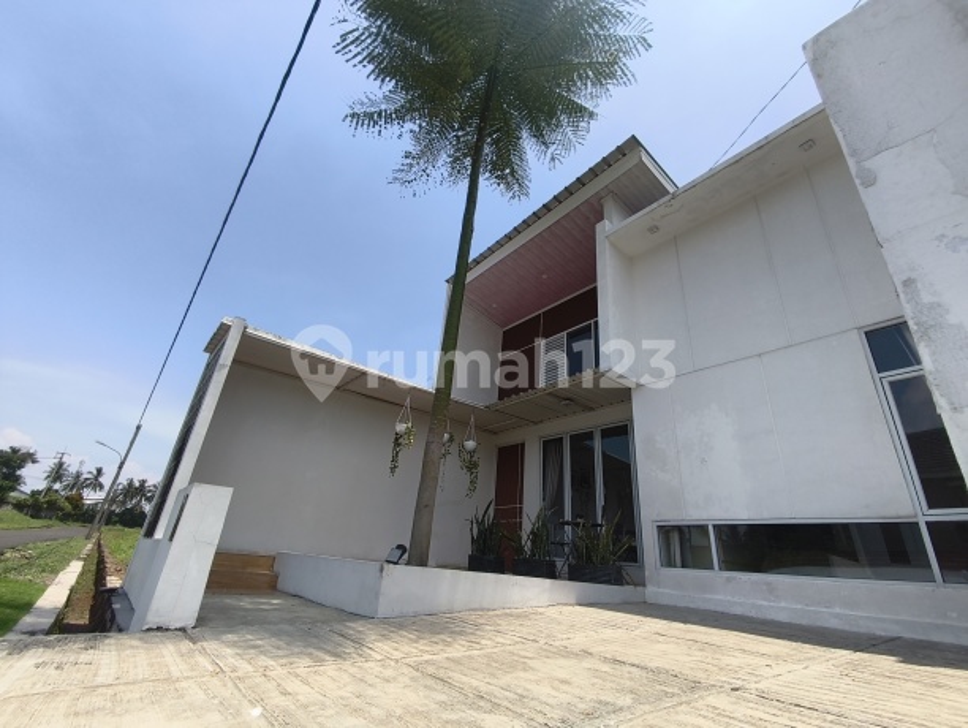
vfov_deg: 81.8
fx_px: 420
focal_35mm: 15
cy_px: 364
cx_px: 484
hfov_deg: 98.1
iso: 50
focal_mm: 1.65
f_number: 2.2
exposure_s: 1/2307
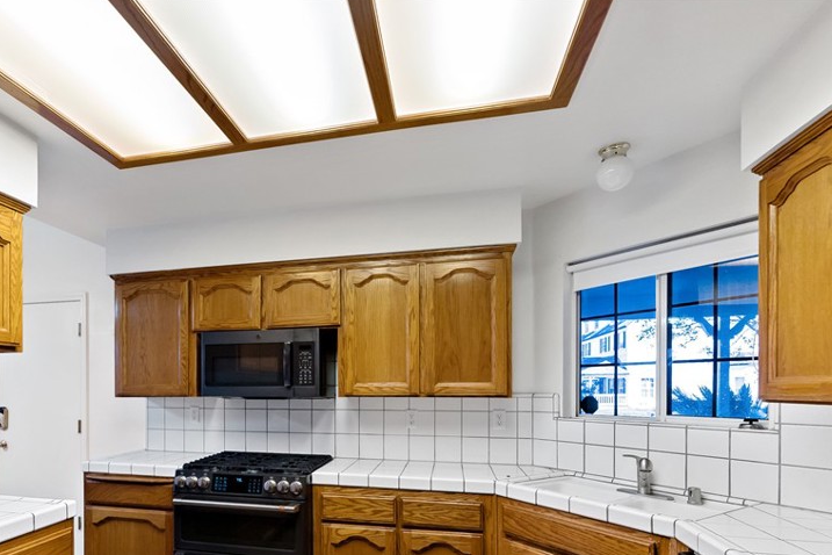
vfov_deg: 57.5
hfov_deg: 79.7
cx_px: 312
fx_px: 485
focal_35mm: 21
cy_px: 391
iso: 1250
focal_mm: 14.7
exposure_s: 1/160
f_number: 3.5
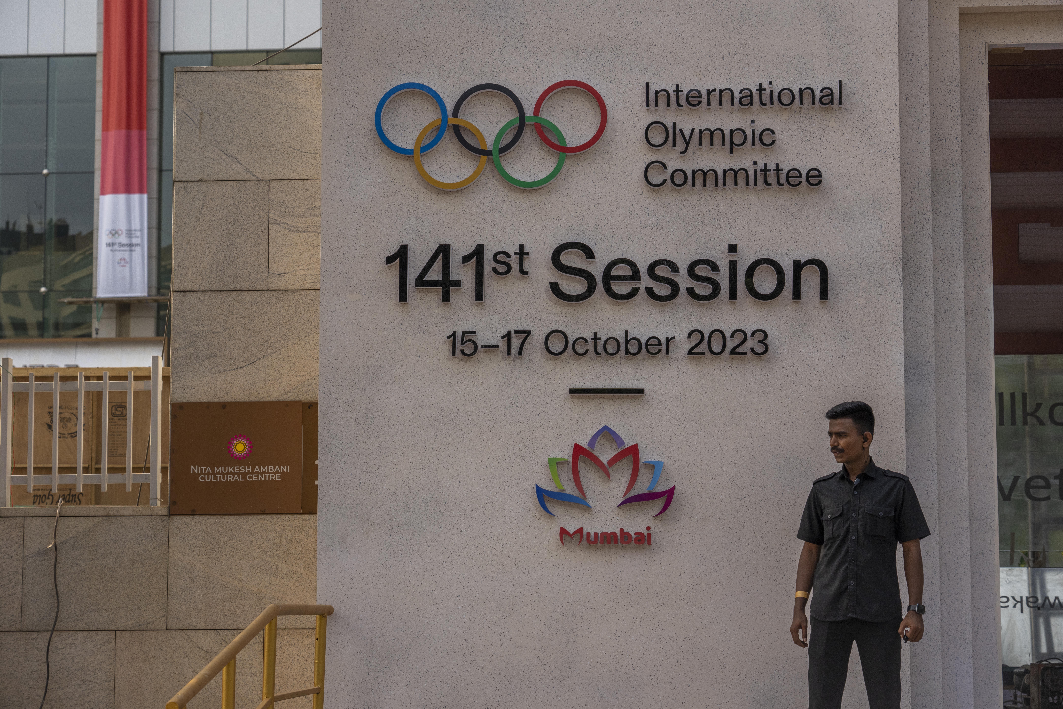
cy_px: 354
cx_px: 532
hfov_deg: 24.5
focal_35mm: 83
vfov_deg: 16.5
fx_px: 2451
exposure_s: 1/1600
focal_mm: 83
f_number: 5.6
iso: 400
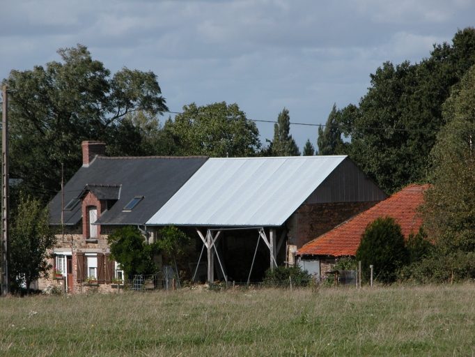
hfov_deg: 8.2
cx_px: 238
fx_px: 3322
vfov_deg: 6.1
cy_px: 178
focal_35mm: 242
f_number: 6.6
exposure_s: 1/514
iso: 100
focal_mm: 61.5
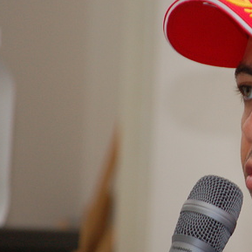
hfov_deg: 2.7
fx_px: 5246
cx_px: 289
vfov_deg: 2.8
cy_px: 137
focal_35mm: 637
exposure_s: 1/125
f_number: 5.6
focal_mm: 200
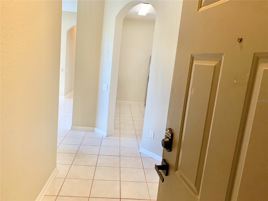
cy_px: 100
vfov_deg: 53.1
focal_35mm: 26
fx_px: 201
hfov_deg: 67.3
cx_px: 134
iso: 200
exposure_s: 1/60
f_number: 1.8
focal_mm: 4.25
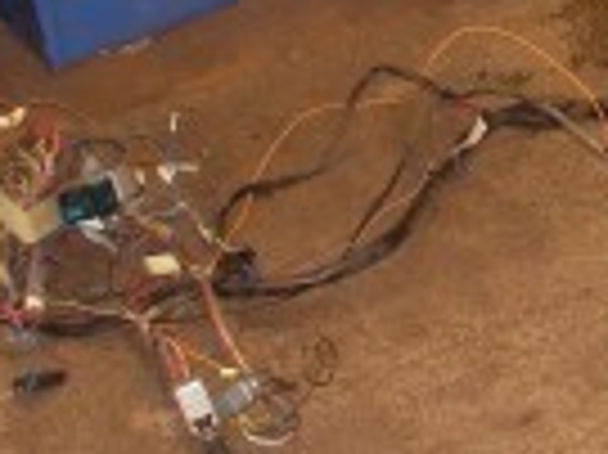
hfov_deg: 16.1
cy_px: 139
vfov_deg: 12.3
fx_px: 2106
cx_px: 624
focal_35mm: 120
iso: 187
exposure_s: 1/30
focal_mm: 6.3
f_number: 3.3
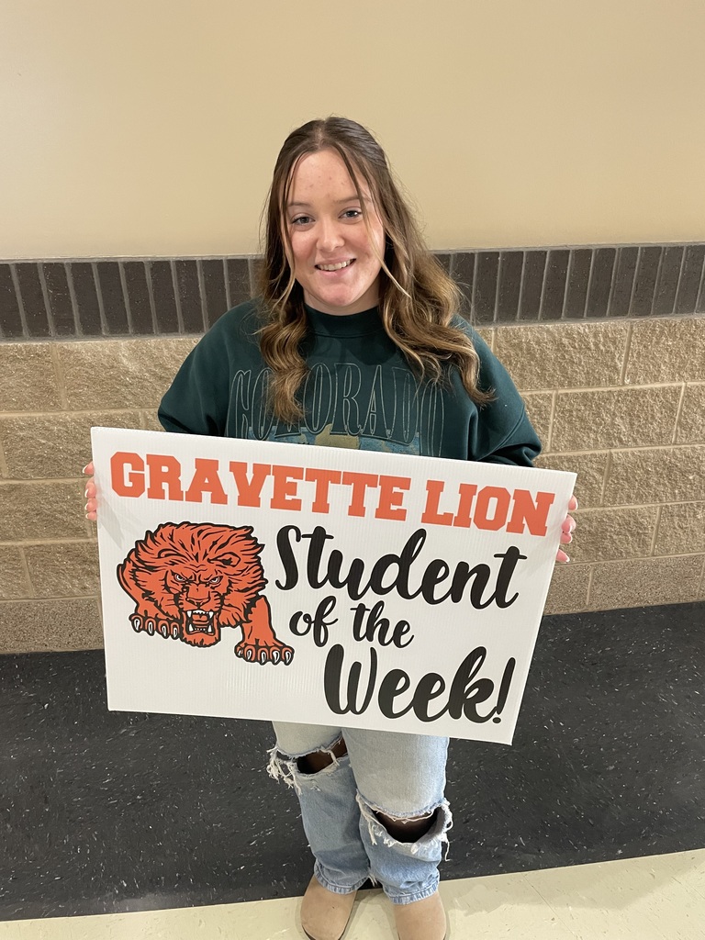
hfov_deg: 53.1
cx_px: 352
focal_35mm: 26
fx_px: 706
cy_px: 470
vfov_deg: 67.3
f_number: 1.6
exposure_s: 1/60
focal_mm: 4.2
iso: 320
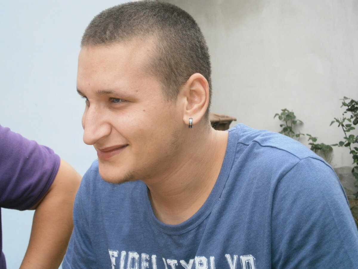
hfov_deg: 26.7
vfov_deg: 20.2
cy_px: 134
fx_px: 755
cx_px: 179
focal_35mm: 73
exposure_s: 1/250
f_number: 4.4
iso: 200
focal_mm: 13
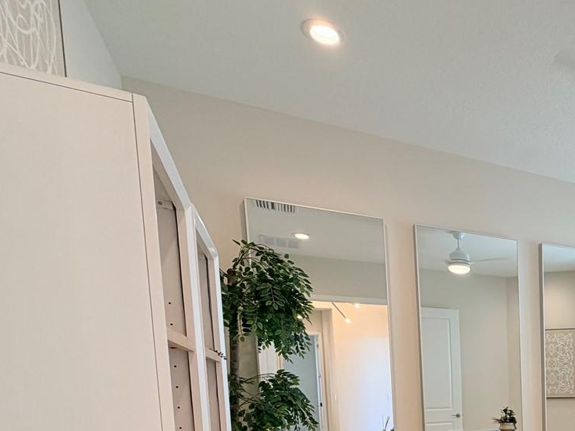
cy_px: 432
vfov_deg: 40.8
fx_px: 498
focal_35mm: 30
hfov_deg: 48.2
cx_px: 588
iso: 100
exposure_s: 1/120
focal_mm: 2.22
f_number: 2.2
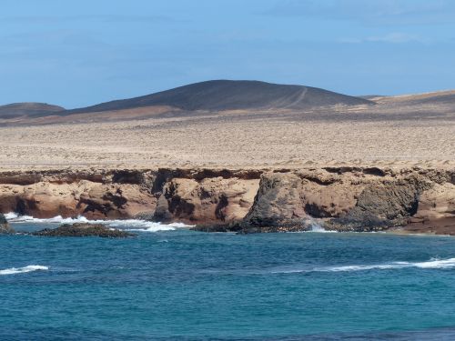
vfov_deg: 7.5
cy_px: 170
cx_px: 228
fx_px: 2603
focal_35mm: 198
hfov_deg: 10.0
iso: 100
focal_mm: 35.6
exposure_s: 1/1600
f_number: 4
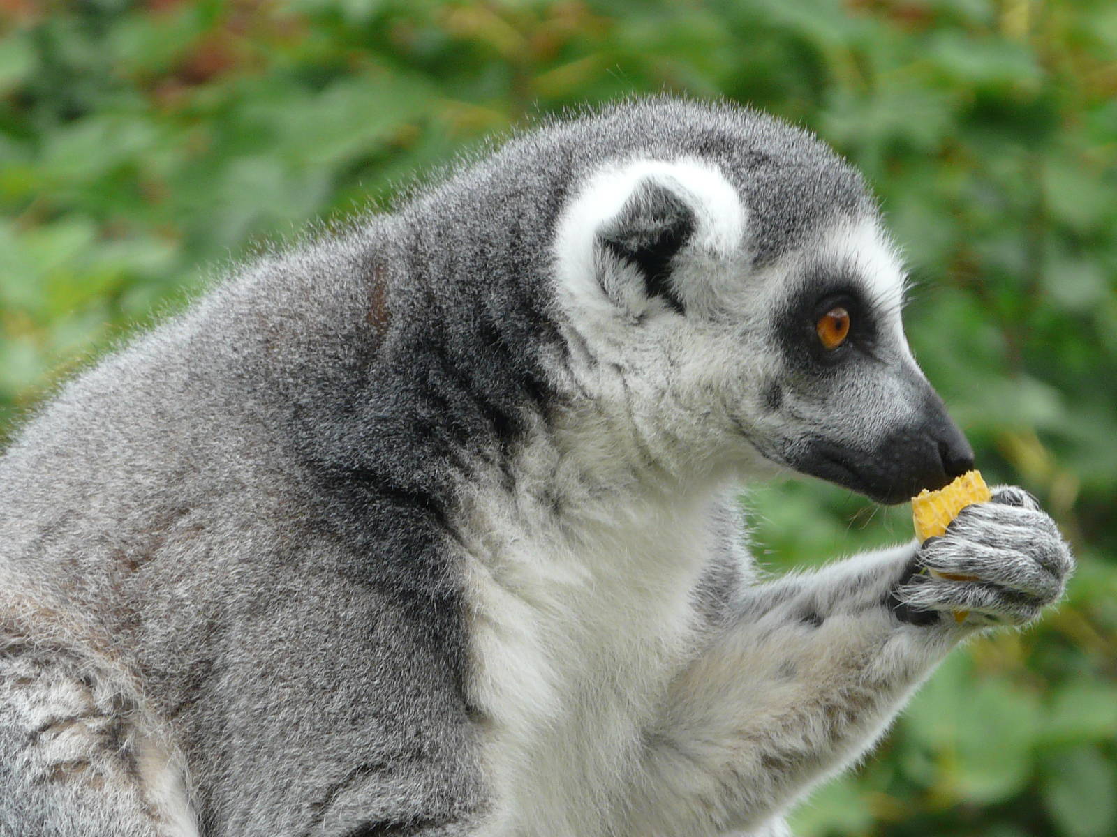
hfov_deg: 5.6
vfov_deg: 4.2
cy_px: 418
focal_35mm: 354
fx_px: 11423
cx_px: 558
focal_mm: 36.5
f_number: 4
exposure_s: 1/100
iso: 100
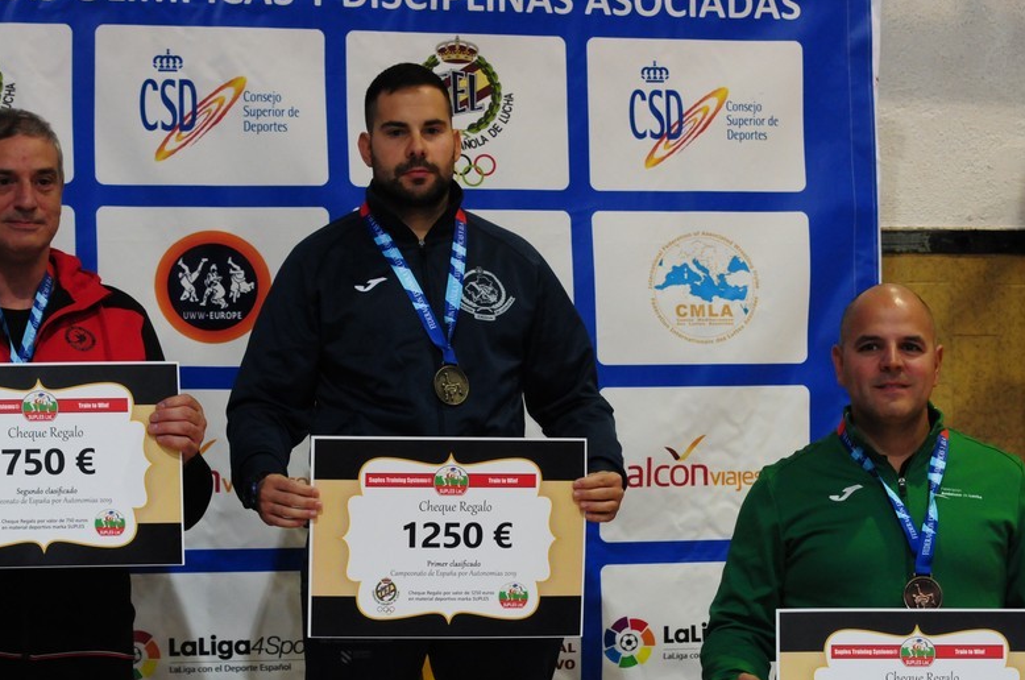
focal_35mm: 135
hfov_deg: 15.2
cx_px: 464
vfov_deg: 10.1
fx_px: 3837
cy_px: 430
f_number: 4
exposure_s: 1/250
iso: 1600
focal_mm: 70
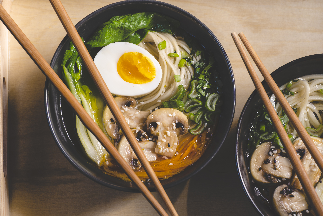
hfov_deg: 22.6
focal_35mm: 90
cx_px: 162
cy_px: 108
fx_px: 808
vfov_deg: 15.2
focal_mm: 90
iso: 100
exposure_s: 1/160
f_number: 9
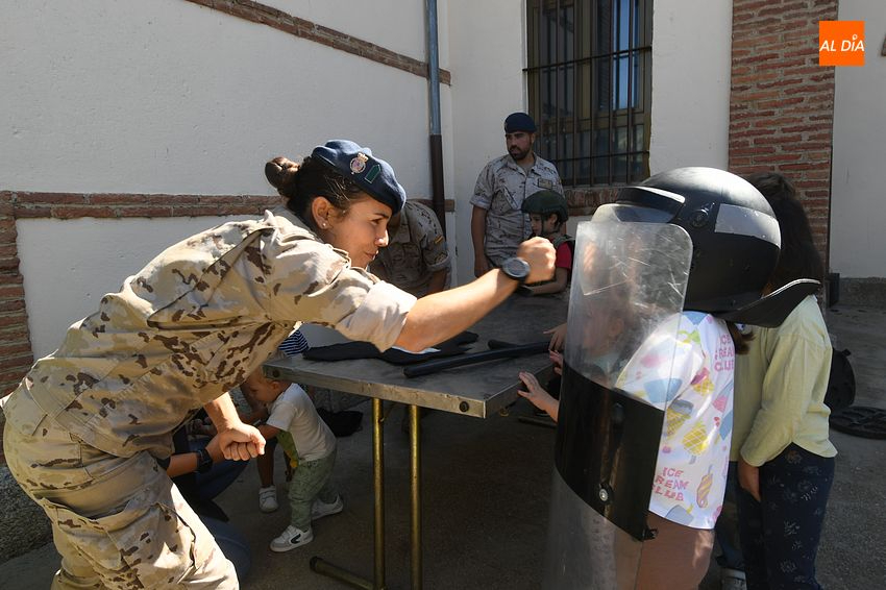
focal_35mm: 22
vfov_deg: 57.2
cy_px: 295
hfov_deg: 78.6
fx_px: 541
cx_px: 443
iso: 160
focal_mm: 15
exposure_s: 1/125
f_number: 8
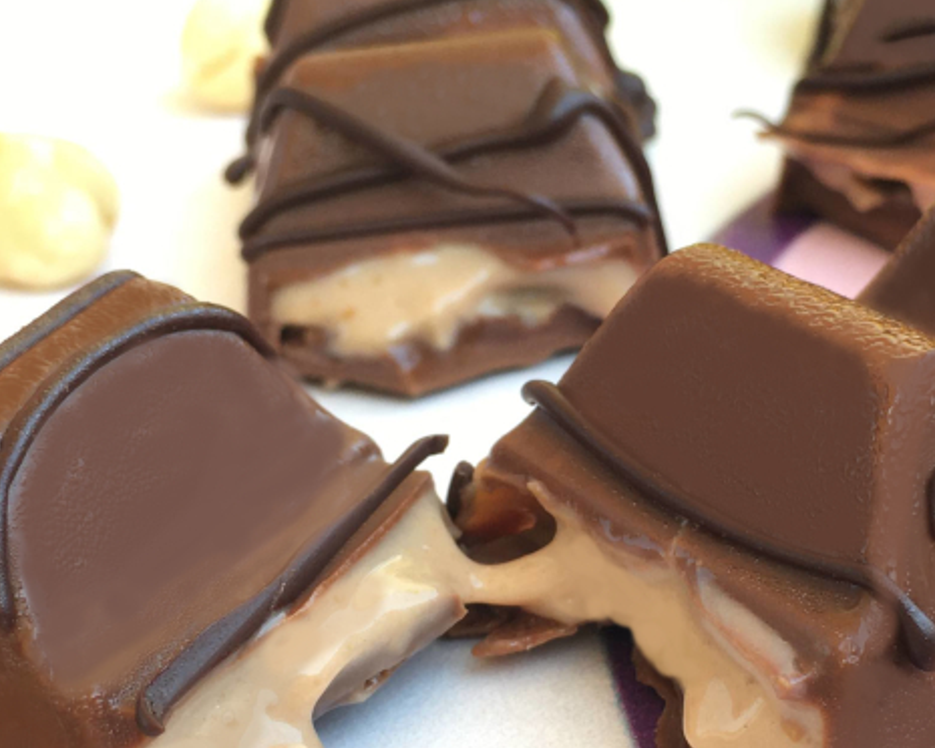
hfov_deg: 26.0
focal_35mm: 73
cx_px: 575
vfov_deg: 20.9
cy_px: 475
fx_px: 2020
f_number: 2.2
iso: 32
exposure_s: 1/50
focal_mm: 4.15
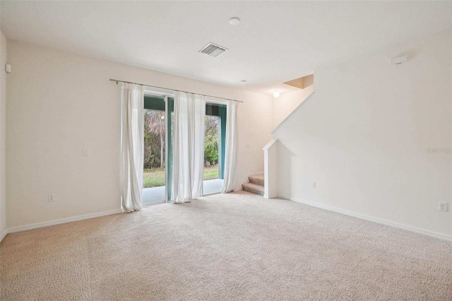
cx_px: 226
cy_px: 150
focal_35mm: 15
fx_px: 188
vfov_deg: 77.3
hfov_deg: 100.4
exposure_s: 1/30
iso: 800
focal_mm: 10
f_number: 8
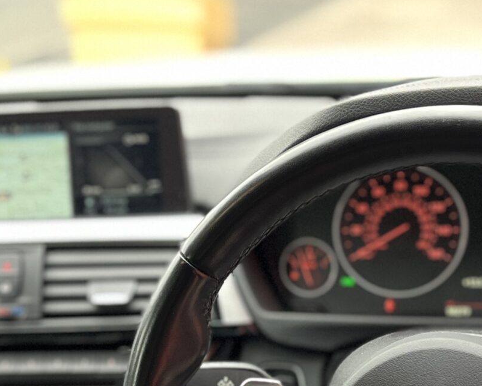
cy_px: 362
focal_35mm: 81
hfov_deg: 23.5
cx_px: 267
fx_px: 1156
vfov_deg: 18.6
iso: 320
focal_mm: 5.7
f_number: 1.5
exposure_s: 1/50
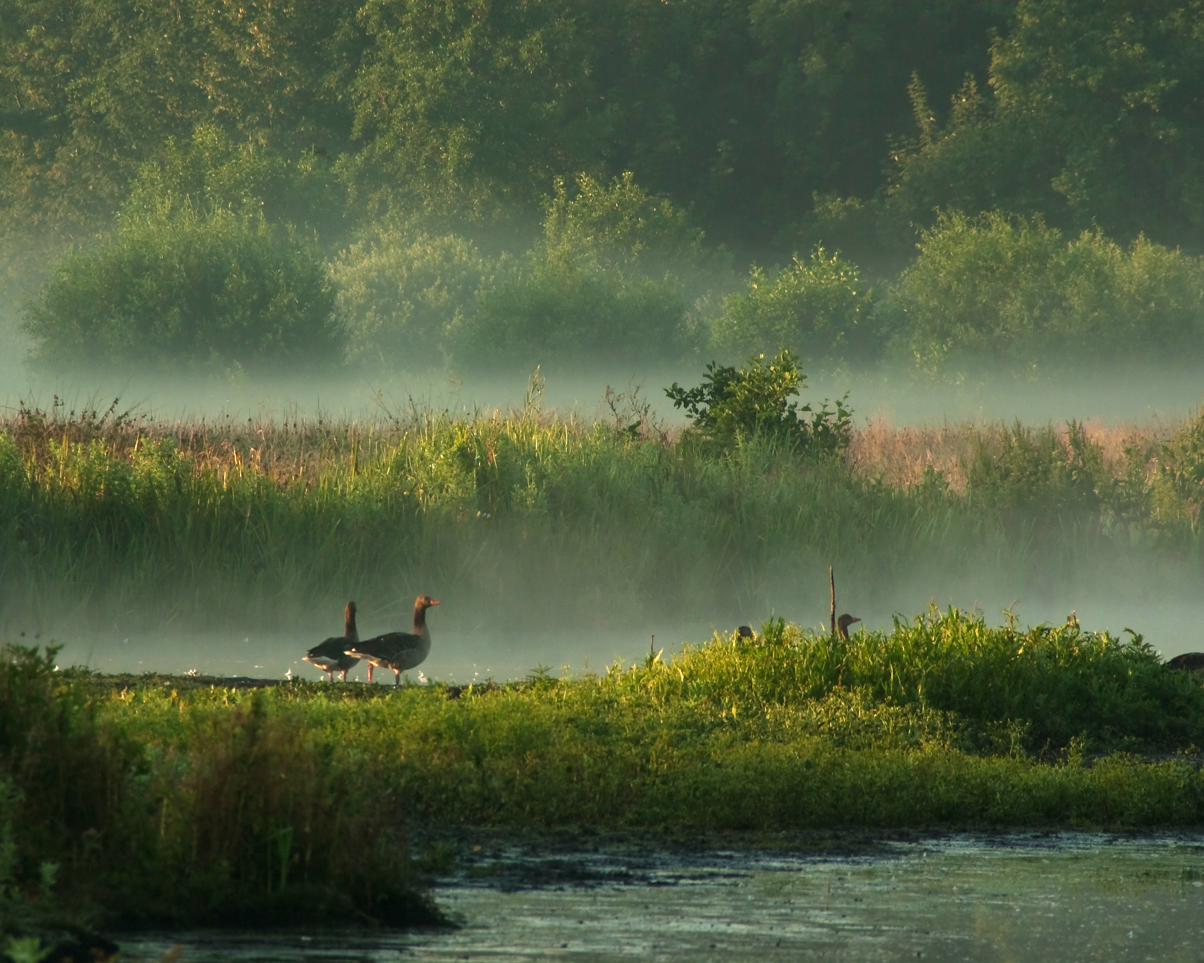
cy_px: 481
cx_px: 519
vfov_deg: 3.1
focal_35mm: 506
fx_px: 18031
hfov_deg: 3.8
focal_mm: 300
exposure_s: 1/60
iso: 200
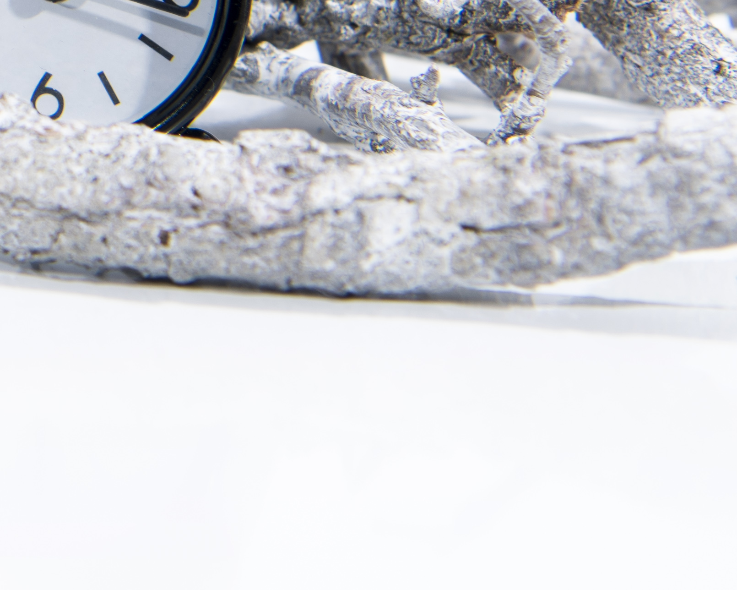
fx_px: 4493
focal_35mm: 206
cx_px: -509
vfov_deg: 7.3
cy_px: -401
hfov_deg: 9.0
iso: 64
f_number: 6.3
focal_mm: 48
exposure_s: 1/50
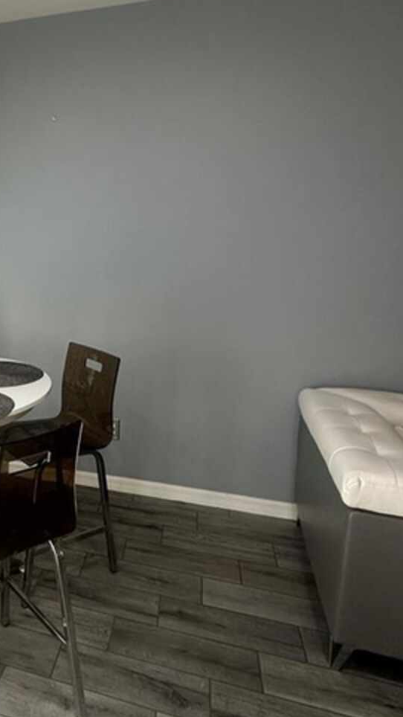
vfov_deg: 69.6
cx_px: 13
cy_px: 313
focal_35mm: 27
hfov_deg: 38.7
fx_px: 513
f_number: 2.2
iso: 250
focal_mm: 2.22
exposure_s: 1/120
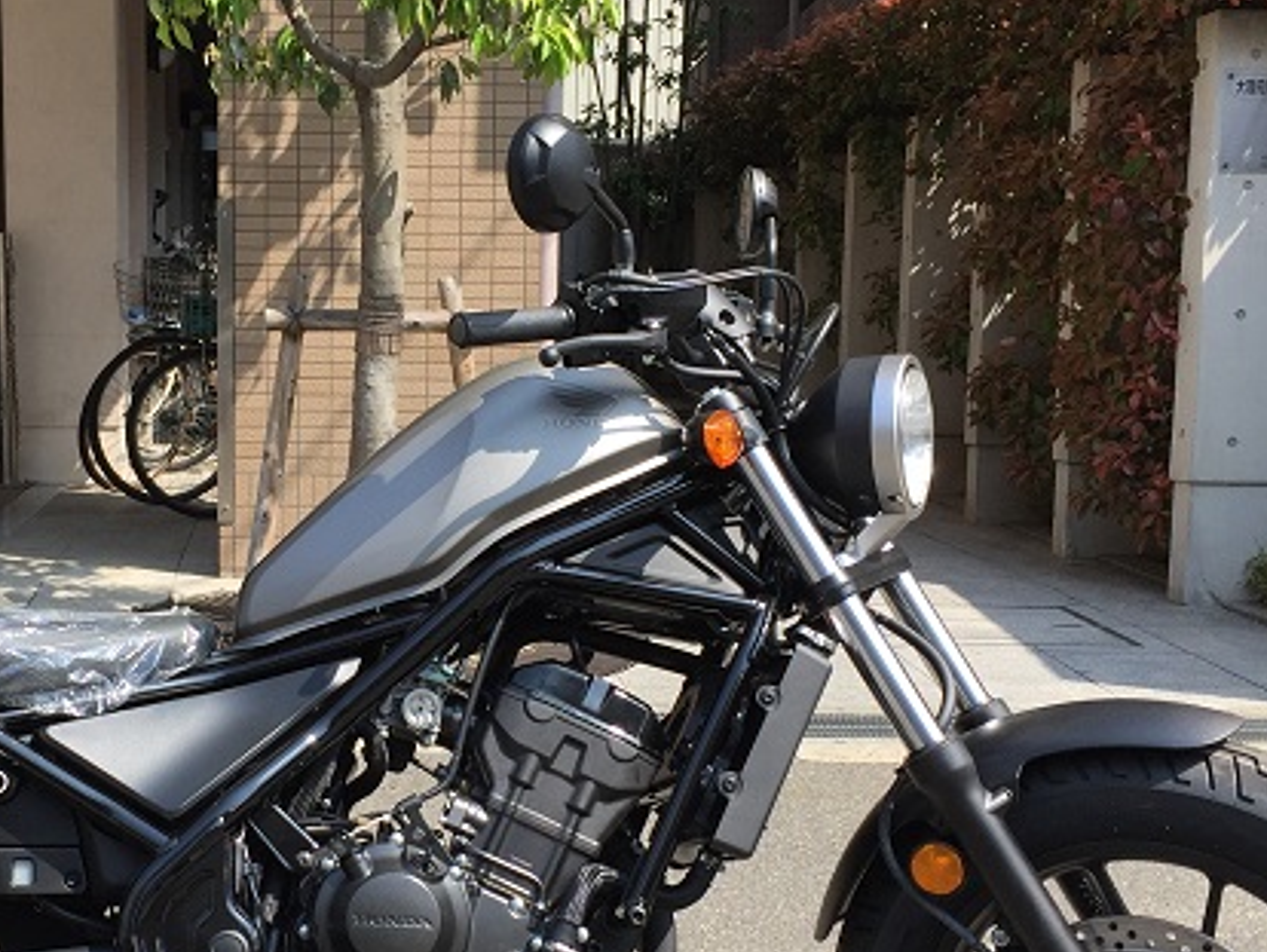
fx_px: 2051
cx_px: 364
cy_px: 612
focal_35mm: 56
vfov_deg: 26.0
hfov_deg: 33.8
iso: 32
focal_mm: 4.15
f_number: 2.2
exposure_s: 1/860
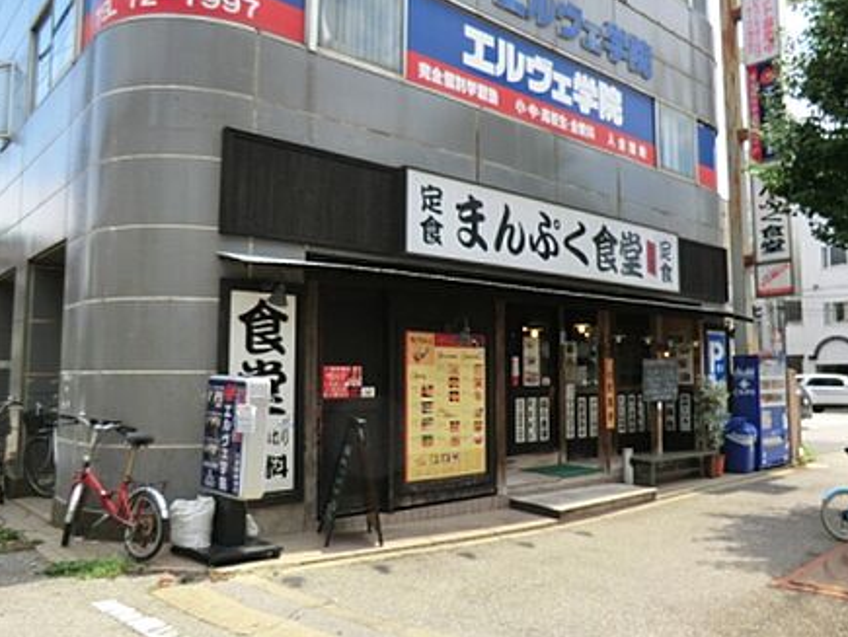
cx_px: 487
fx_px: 686
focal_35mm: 28
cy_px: 324
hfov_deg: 63.1
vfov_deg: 49.8
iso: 80
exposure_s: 1/640
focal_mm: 4.3
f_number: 3.2
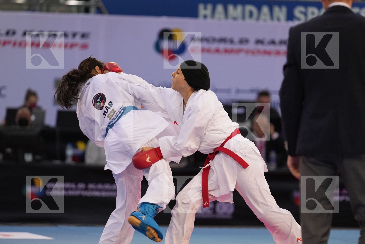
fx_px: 3041
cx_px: 182
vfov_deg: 4.6
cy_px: 122
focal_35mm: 300
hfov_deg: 6.9
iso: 2000
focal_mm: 200
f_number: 2.8
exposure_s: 1/1000
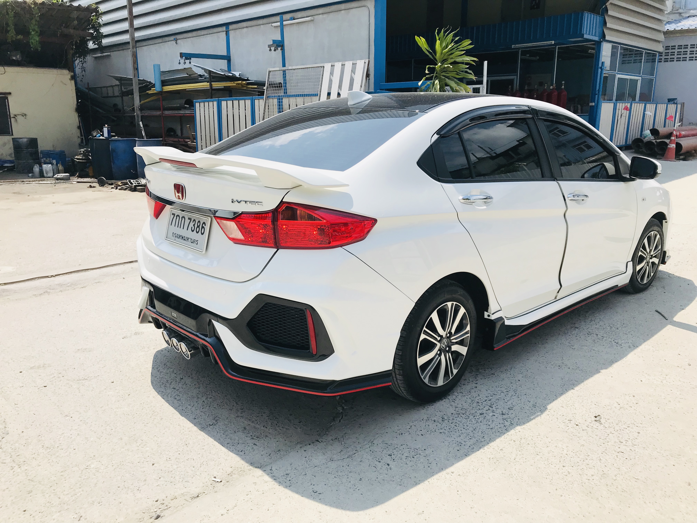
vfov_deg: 49.7
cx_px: 348
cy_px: 262
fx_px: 564
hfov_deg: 63.4
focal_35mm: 28
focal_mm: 3.99
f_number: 1.8
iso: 20
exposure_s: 1/2994
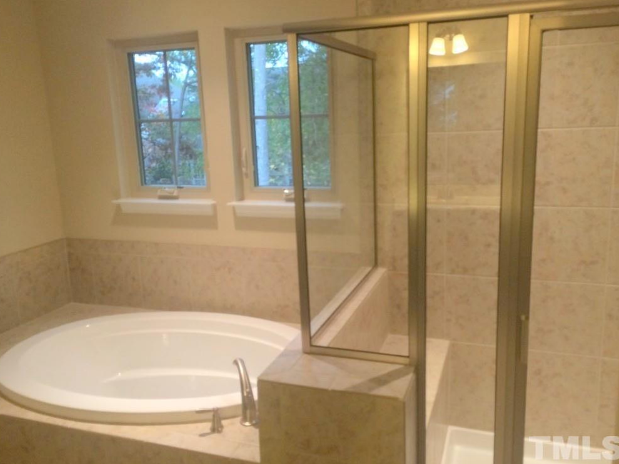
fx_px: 536
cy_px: 226
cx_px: 311
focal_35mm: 30
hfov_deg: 60.0
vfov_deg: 46.8
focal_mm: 4.15
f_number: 2.2
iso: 64
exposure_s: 1/30
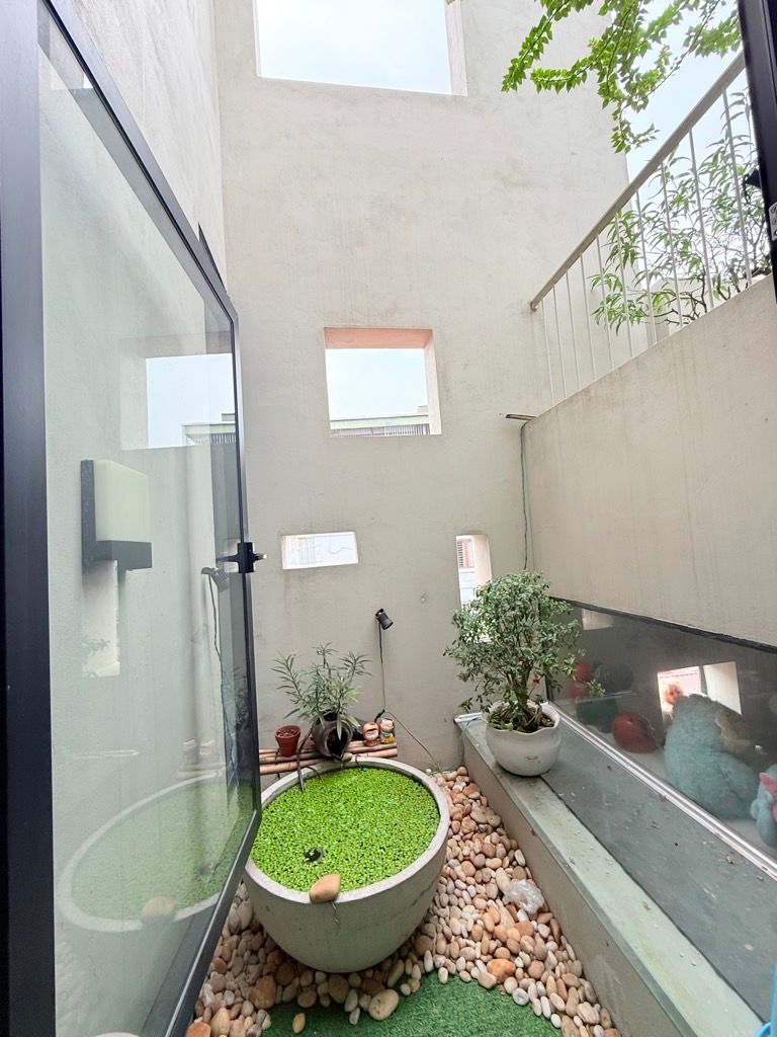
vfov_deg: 102.1
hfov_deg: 85.7
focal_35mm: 14
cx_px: 388
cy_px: 518
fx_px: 419
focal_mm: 2.22
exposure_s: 1/291
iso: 64
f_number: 2.2
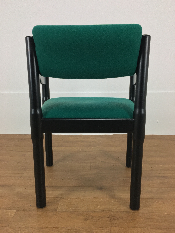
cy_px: 116
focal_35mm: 29
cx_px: 88
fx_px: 195
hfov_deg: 48.2
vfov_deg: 61.7
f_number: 2.2
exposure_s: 1/33
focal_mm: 4.15
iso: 50
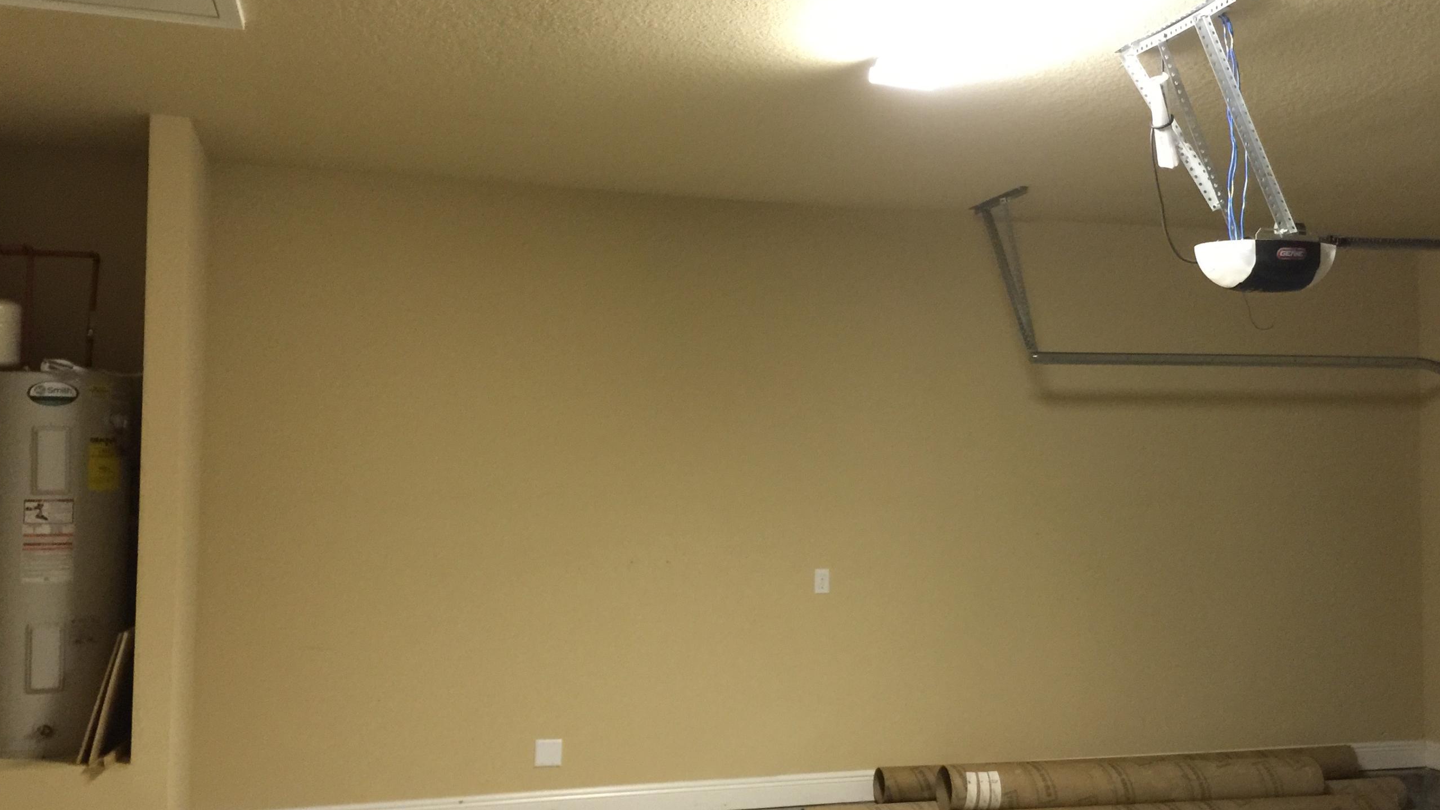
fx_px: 1413
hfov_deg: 53.8
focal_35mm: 37
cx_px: 826
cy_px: 400
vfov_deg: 32.0
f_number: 2.2
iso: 100
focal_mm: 4.15
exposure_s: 1/8
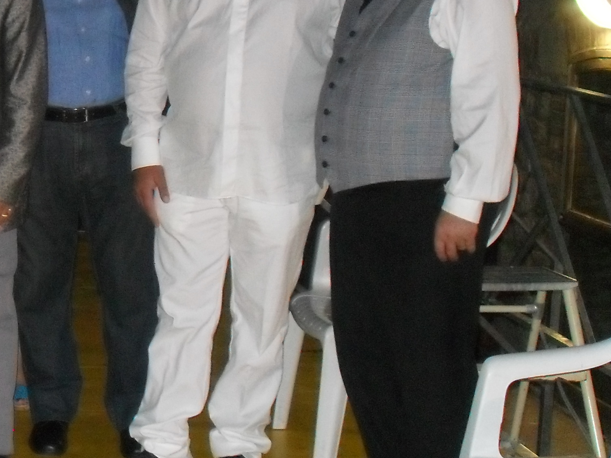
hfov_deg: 19.2
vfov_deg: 15.1
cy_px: 91
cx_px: -111
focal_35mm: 97
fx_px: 1712
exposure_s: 1/45
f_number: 3
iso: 320
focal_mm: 7
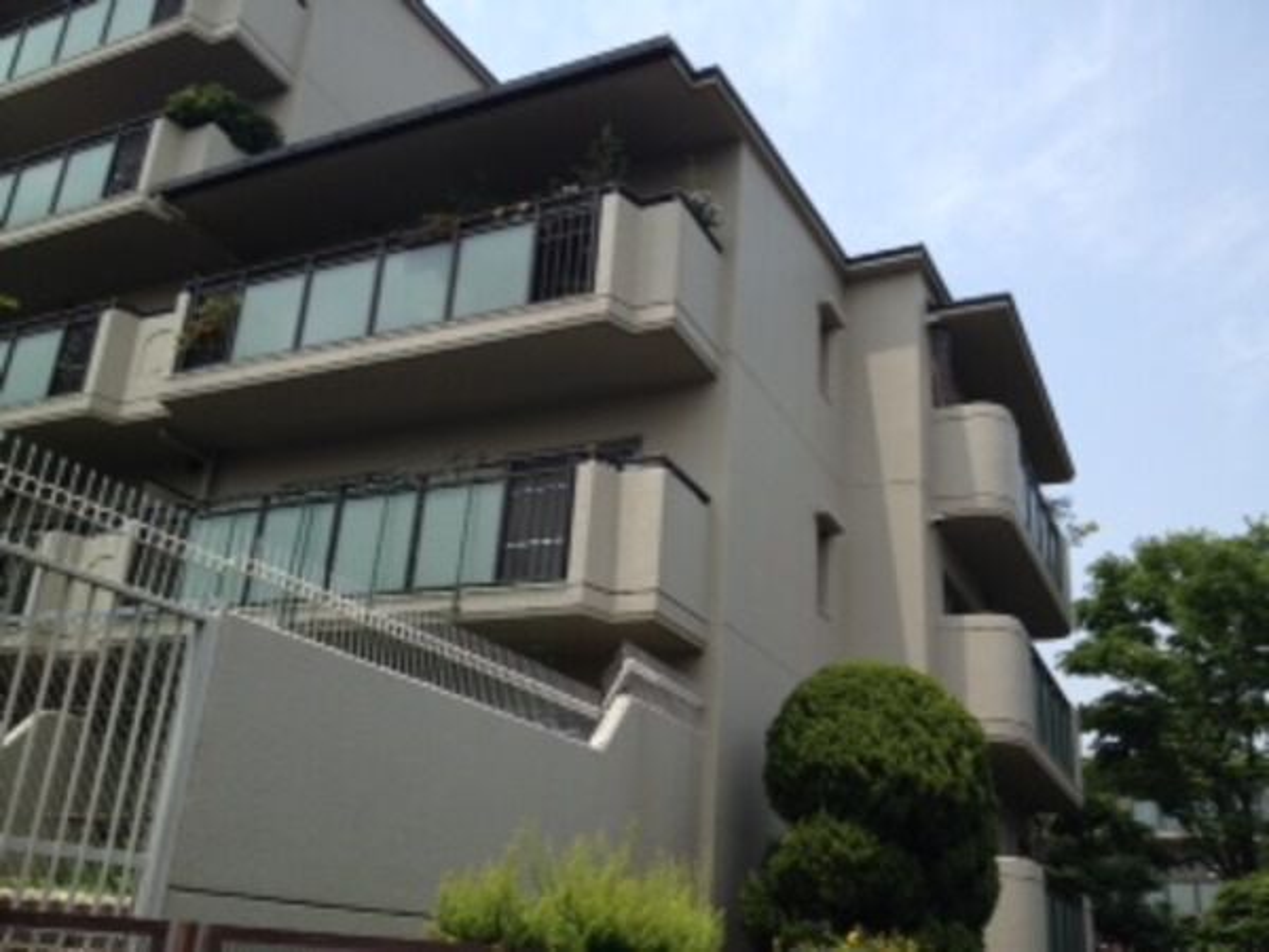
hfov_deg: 52.6
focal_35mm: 35
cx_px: 634
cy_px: 476
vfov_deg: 40.7
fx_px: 1283
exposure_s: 1/1493
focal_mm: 4.28
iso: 50
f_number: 2.4
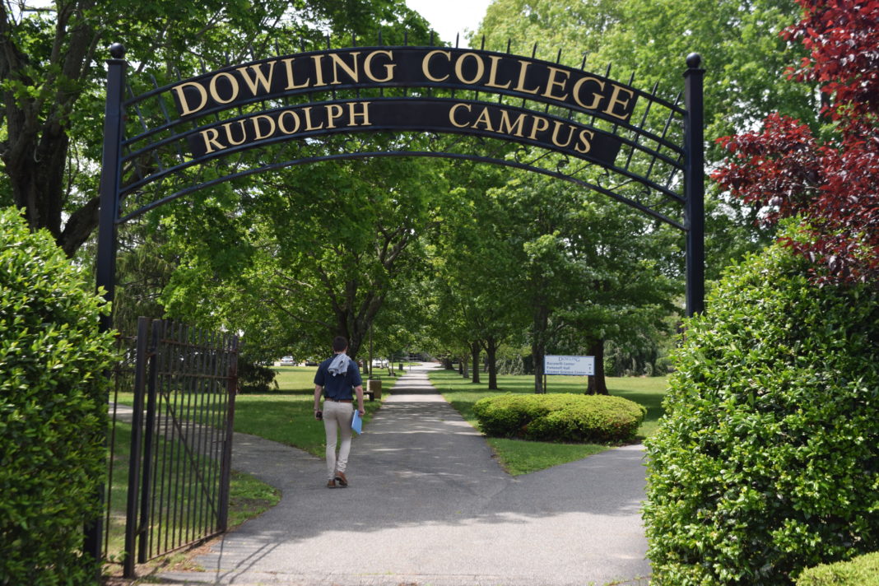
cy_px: 293
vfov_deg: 33.0
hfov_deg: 47.9
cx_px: 440
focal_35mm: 40
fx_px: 989
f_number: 8
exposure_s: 1/250
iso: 400
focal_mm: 27
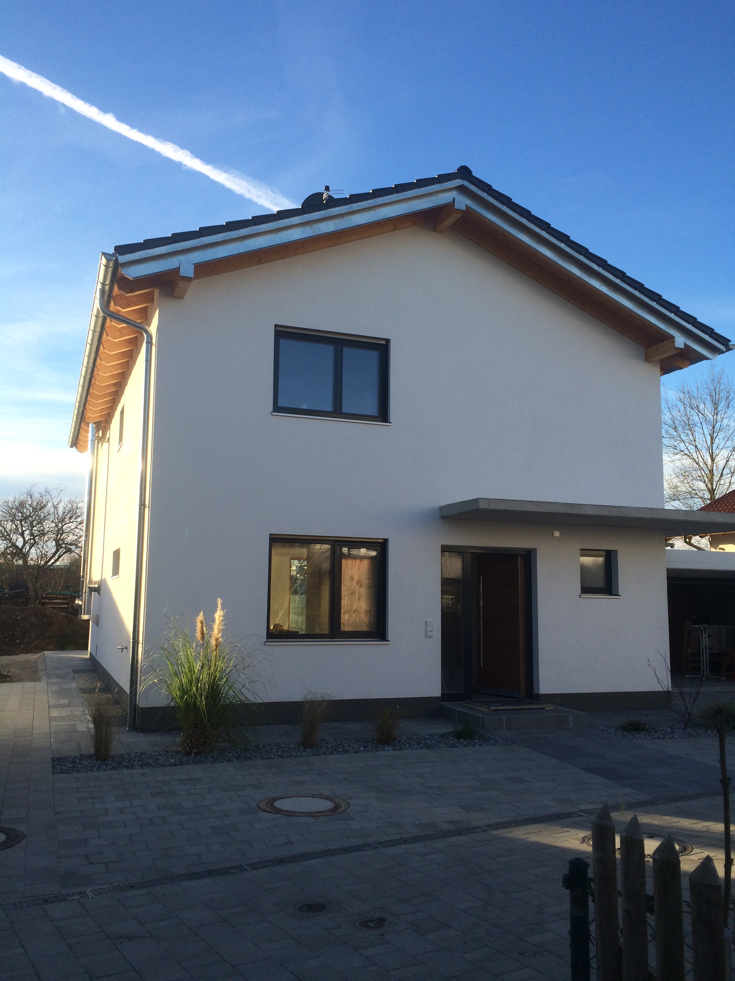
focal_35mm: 29
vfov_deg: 61.7
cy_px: 490
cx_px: 368
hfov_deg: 48.2
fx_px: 821
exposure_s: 1/733
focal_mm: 4.15
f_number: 2.2
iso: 32
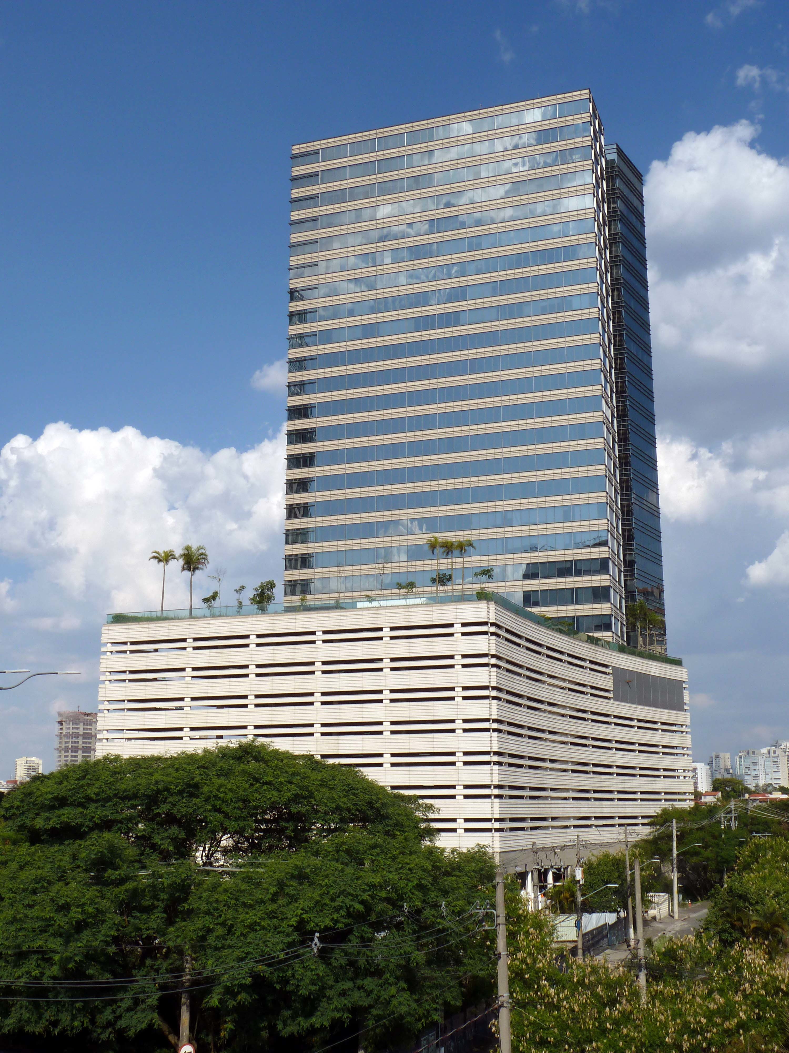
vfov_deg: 46.8
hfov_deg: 36.0
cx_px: 394
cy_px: 526
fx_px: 1216
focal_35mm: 40
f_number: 6.3
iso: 80
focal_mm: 6.5
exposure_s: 1/500
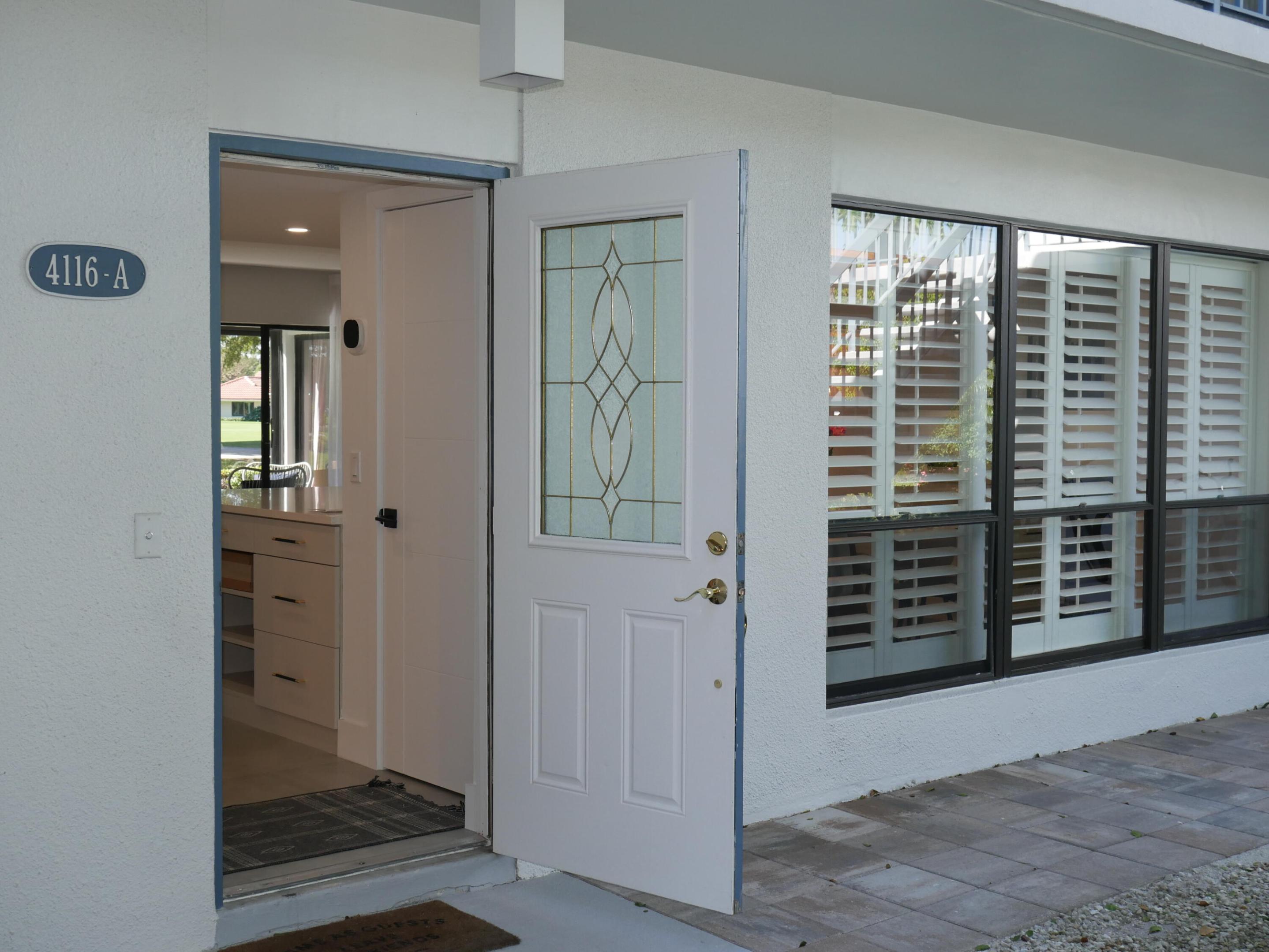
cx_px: 634
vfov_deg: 32.9
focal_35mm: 44
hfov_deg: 42.9
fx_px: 1614
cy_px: 476
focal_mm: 22
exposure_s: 1/160
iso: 400
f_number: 5.6
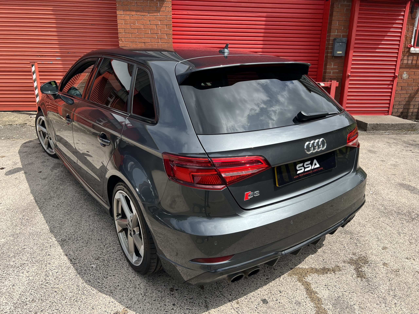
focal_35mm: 26
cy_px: 157
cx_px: 210
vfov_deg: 53.1
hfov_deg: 67.3
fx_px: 315
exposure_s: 1/2299
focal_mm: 5.7
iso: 50
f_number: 1.5
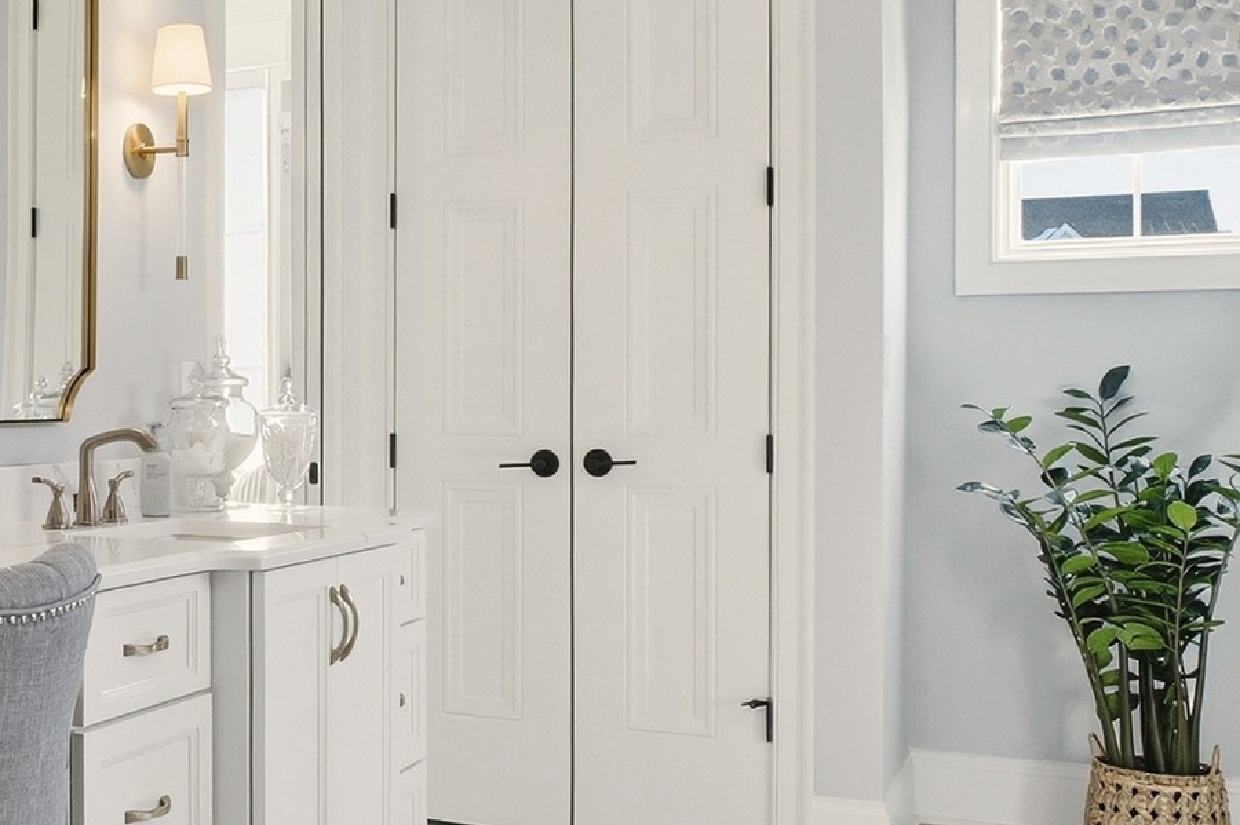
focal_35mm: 50
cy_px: 437
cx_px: 6
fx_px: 1721
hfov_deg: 35.8
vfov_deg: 27.0
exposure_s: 1/640
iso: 400
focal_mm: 10
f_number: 9
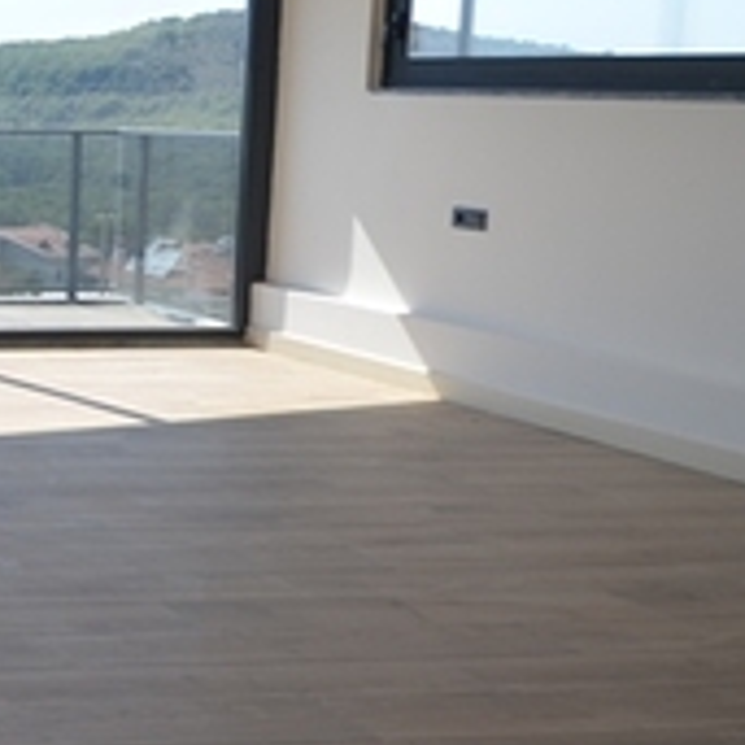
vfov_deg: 31.1
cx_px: -608
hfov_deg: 21.0
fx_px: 1315
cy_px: 192
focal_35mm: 54
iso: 100
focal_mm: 10
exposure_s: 1/160
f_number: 7.1
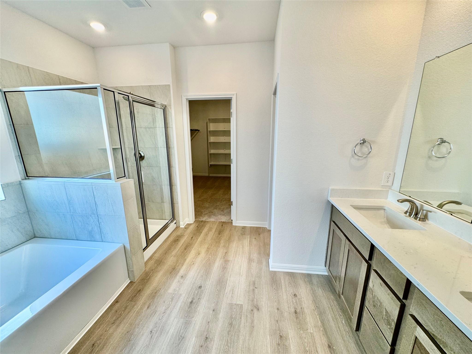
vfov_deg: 85.7
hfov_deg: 102.1
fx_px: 191
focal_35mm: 14
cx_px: 236
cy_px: 177
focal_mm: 2.22
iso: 125
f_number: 2.2
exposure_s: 1/120
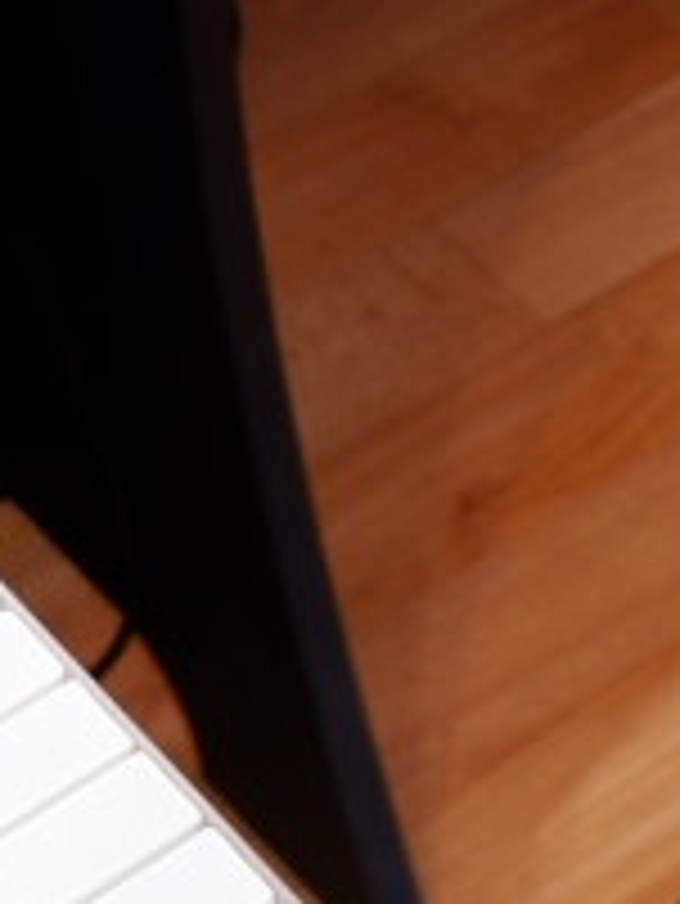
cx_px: 986
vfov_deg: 9.4
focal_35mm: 195
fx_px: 5102
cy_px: -949
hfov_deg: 7.5
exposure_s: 1/5.3
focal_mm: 15
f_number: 3.5
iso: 200
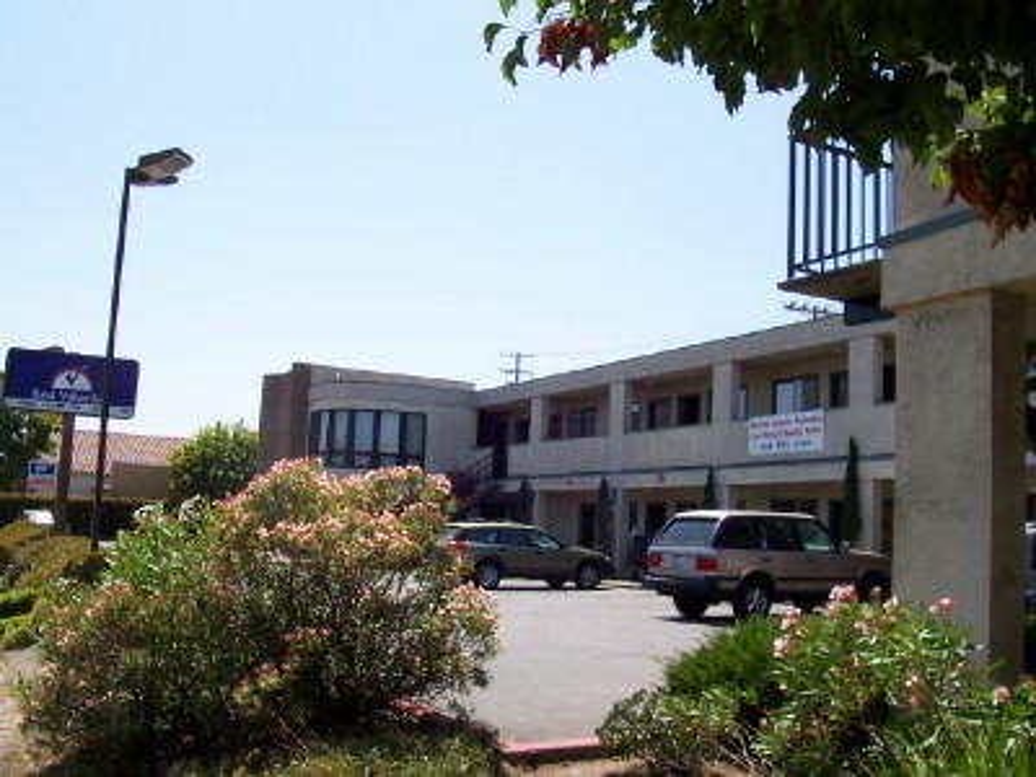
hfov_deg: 50.1
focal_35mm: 37
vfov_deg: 38.7
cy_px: 388
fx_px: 1107
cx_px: 518
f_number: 5.6
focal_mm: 5.6
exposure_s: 1/350
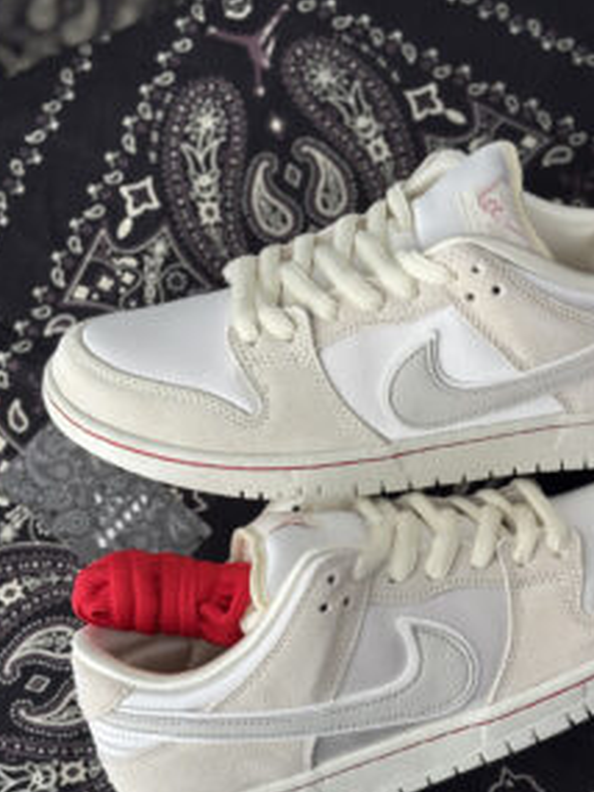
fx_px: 1669
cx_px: 397
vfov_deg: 26.6
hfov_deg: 20.1
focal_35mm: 73
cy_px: 481
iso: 32
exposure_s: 1/260
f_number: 1.6
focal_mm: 5.96
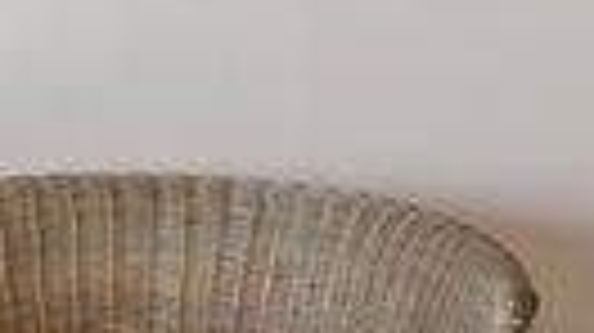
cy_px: -9
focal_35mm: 114
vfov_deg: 10.5
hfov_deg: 11.4
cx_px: 1760
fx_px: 1794
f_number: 11
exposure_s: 1/5
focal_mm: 18
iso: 100
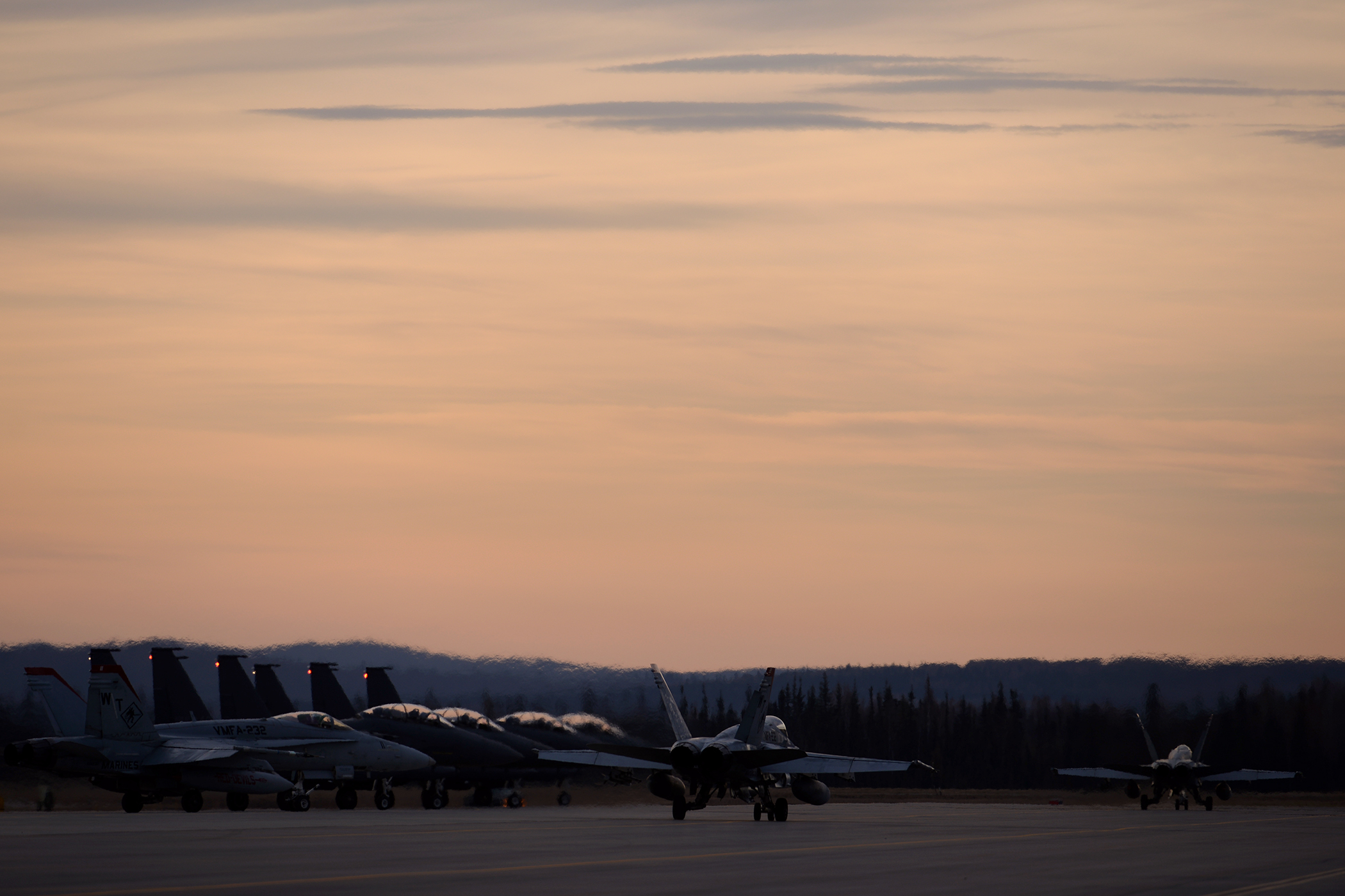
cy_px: 448
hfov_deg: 6.2
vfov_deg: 4.2
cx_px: 672
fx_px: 12328
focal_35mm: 330
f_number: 4.5
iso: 100
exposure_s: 1/640
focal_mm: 330
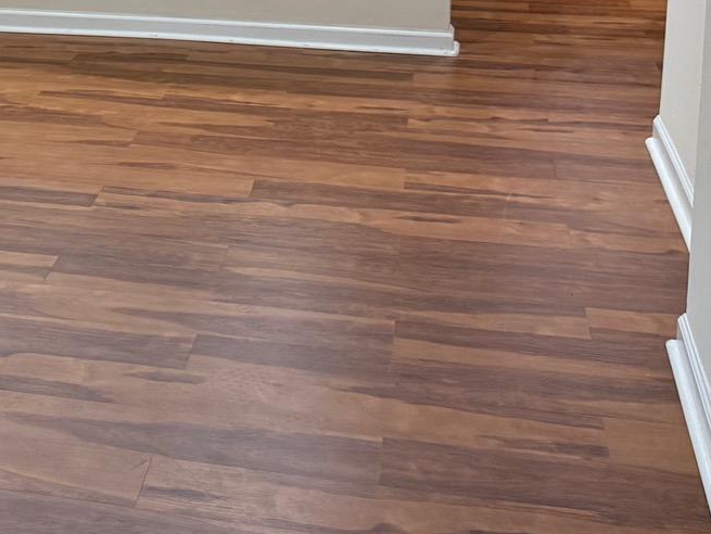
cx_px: -16
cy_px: -84
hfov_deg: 24.7
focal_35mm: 75
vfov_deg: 18.7
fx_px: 1541
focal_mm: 6.76
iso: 200
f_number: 1.78
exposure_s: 1/60
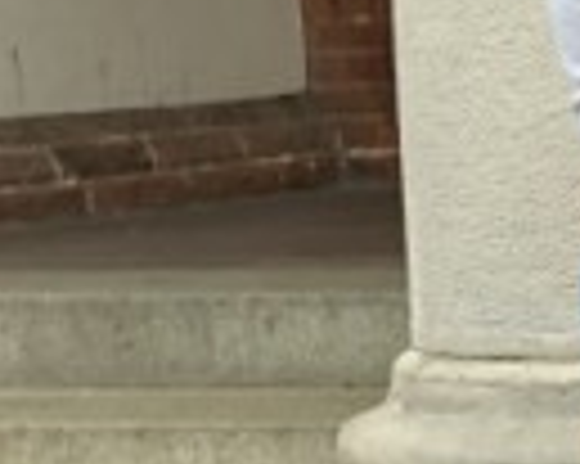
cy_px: 126
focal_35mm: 169
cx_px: 1718
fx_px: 2899
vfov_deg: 9.1
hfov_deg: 9.2
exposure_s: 1/120
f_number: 1.8
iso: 50
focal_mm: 4
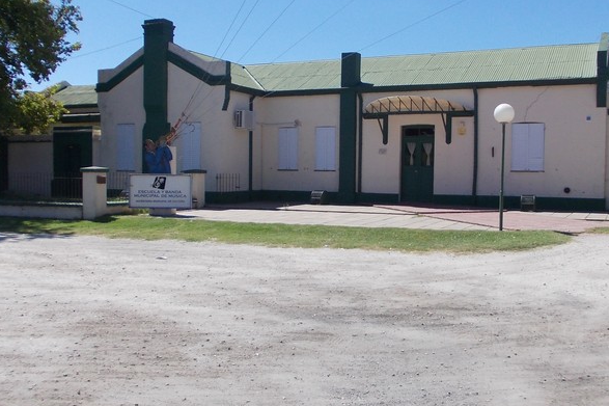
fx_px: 643
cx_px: 344
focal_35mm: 38
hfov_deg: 50.6
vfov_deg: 35.0
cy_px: 197
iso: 80
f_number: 5.4
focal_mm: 4
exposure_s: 1/400
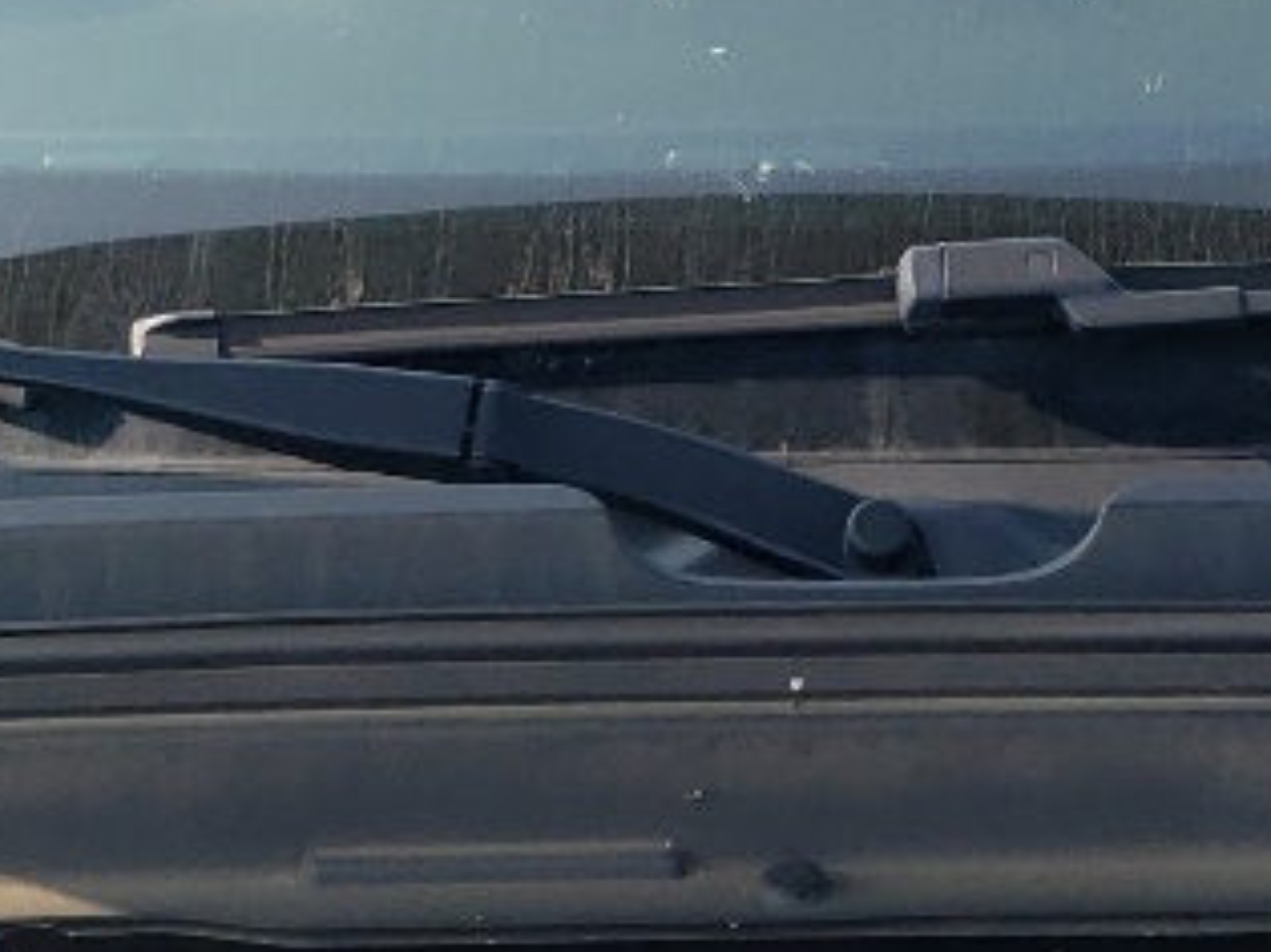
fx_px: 4845
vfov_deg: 10.9
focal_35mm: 132
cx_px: 876
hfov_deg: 14.9
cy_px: 1331
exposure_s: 1/1111
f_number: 1.5
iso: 50
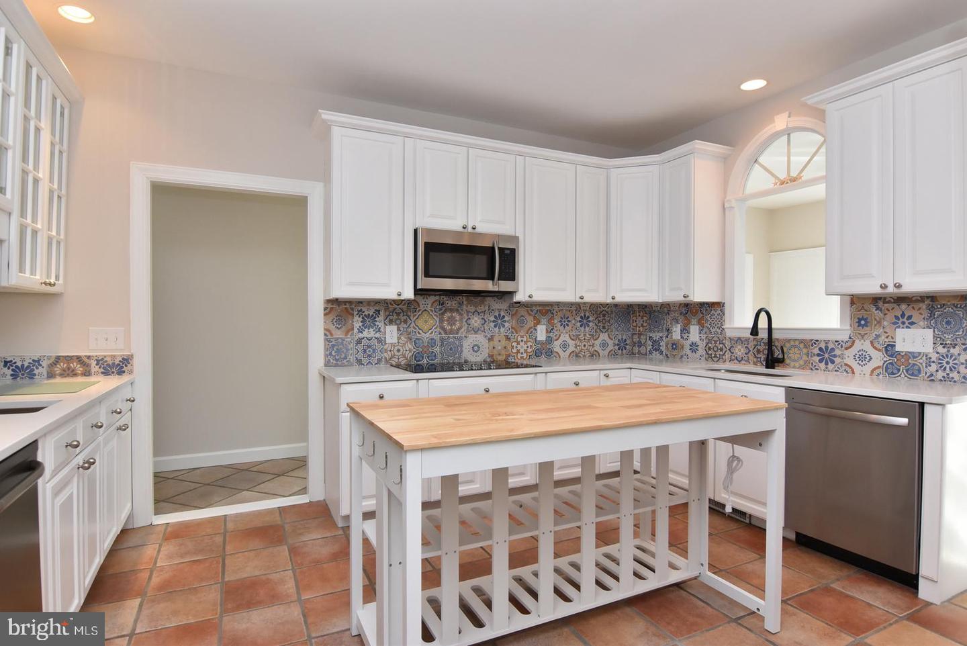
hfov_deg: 90.0
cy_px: 323
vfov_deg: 67.5
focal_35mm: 18
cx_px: 484
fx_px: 484
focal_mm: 12
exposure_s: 1/60
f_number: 9
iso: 800
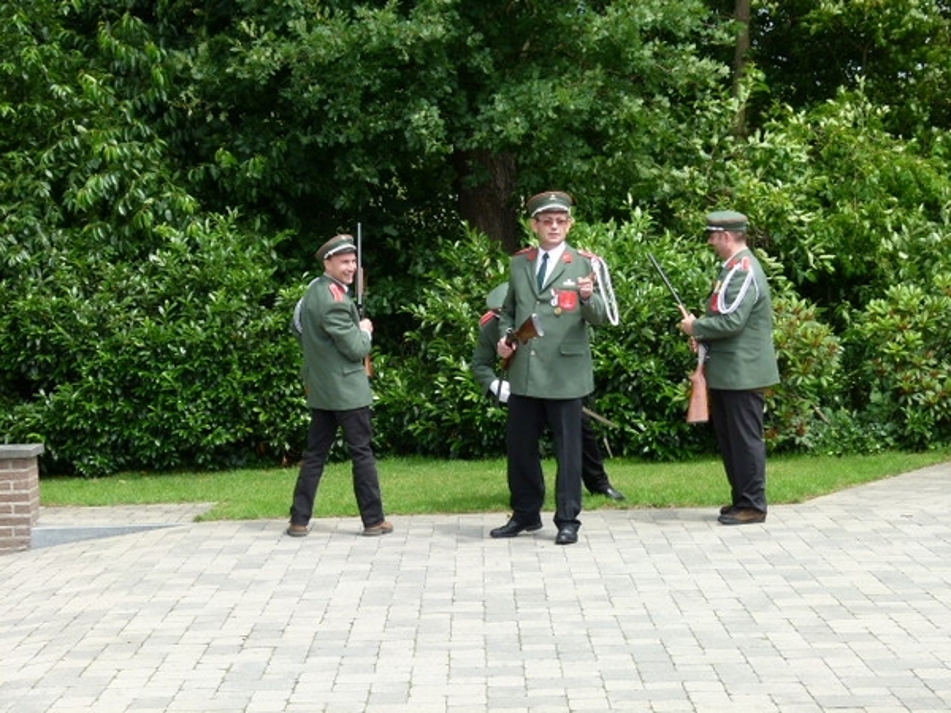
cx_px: 476
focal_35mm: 86
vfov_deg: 17.2
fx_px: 2363
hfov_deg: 22.8
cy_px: 356
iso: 100
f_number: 4
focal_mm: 15.4
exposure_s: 1/250
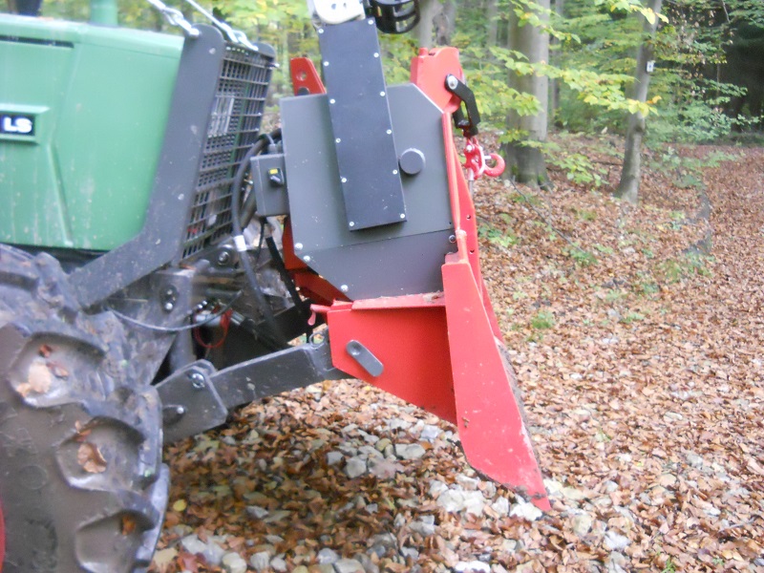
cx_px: 382
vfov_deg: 35.1
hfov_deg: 45.8
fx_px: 905
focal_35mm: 41
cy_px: 286
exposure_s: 1/100
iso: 800
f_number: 3.1
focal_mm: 6.72
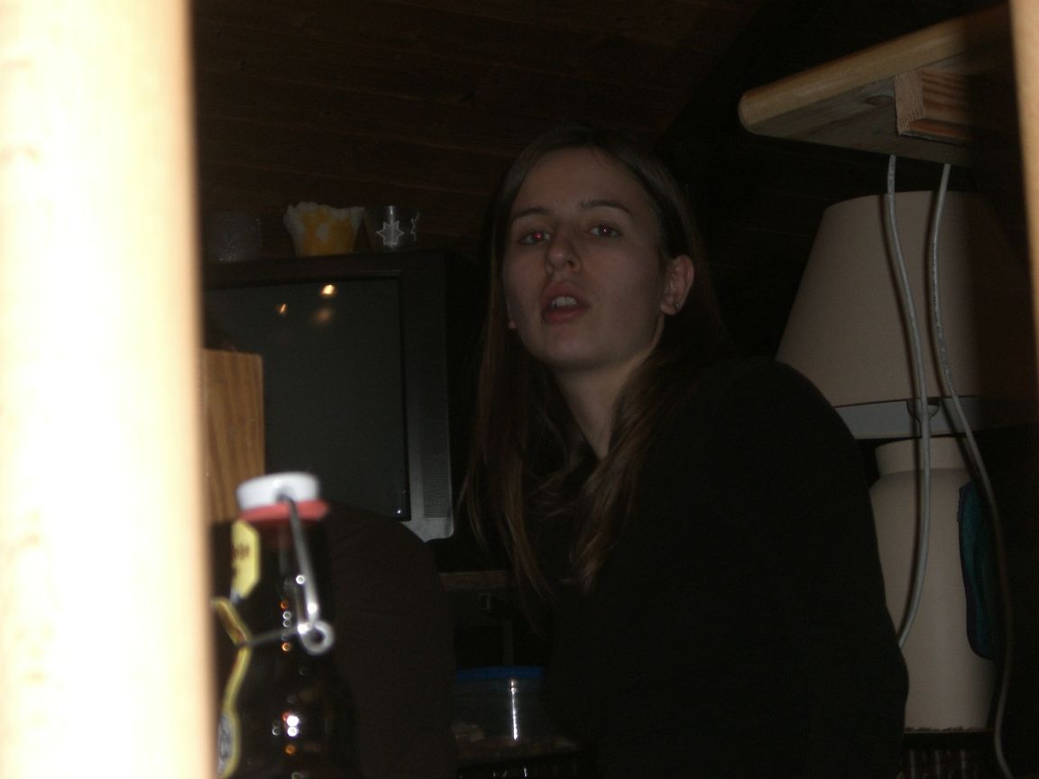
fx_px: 3422
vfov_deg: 13.0
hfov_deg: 17.3
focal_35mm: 114
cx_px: 520
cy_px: 390
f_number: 5.2
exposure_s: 1/60
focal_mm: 18.6
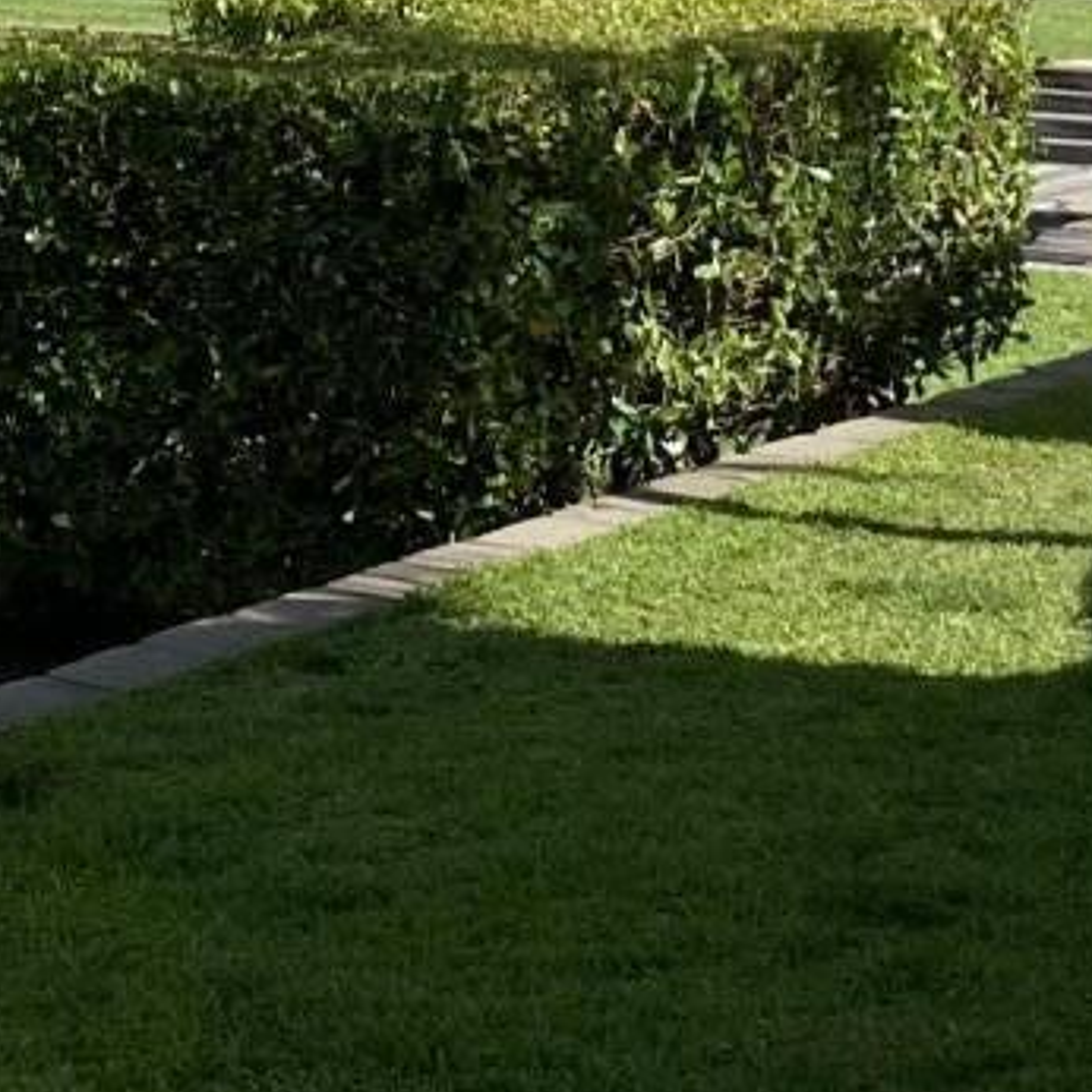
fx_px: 4747
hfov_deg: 13.1
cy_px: -297
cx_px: 271
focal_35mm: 133
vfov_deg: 12.7
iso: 32
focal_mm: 4.25
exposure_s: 1/2066
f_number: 1.8
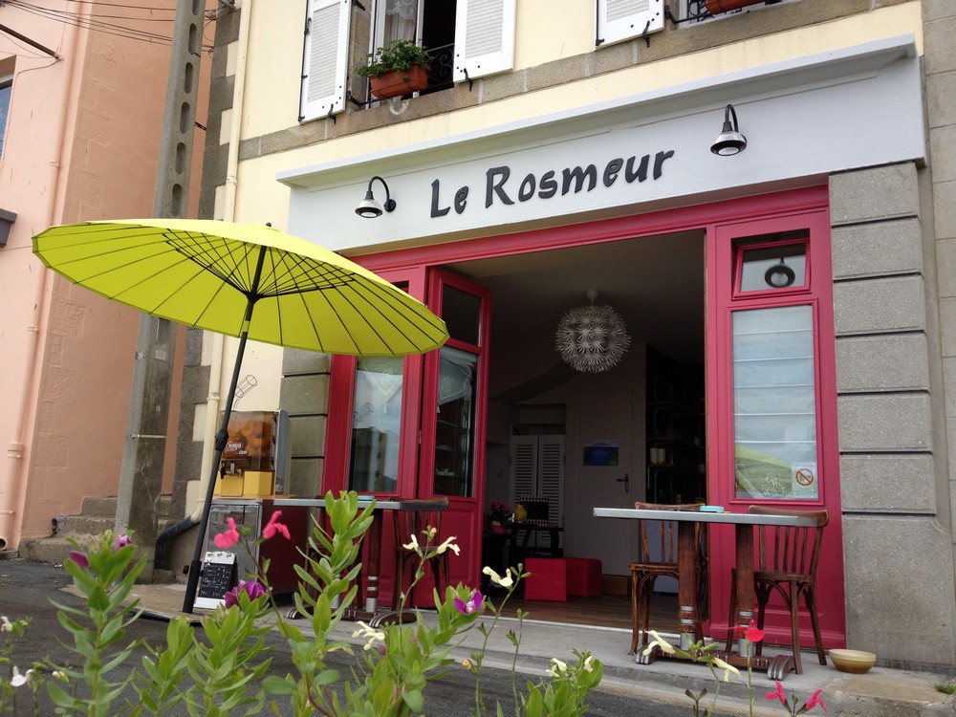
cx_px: 478
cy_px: 358
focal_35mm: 35
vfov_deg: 40.7
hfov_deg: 52.6
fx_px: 967
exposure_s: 1/541
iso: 50
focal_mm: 4.28
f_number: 2.4
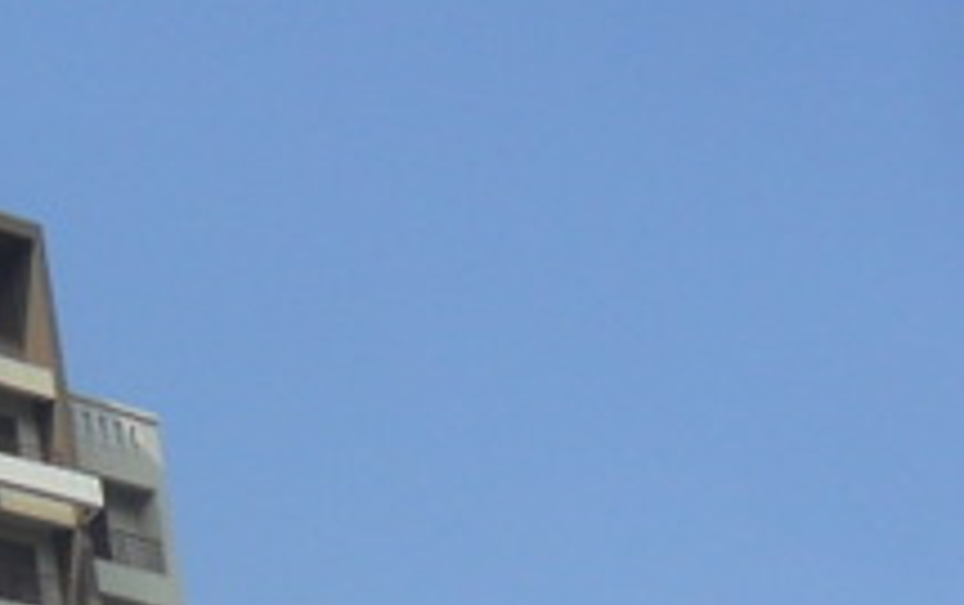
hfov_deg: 16.4
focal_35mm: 126
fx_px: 3315
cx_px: 175
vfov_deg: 9.5
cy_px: 1327
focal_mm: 5.7
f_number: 9.4
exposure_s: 1/180
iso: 100
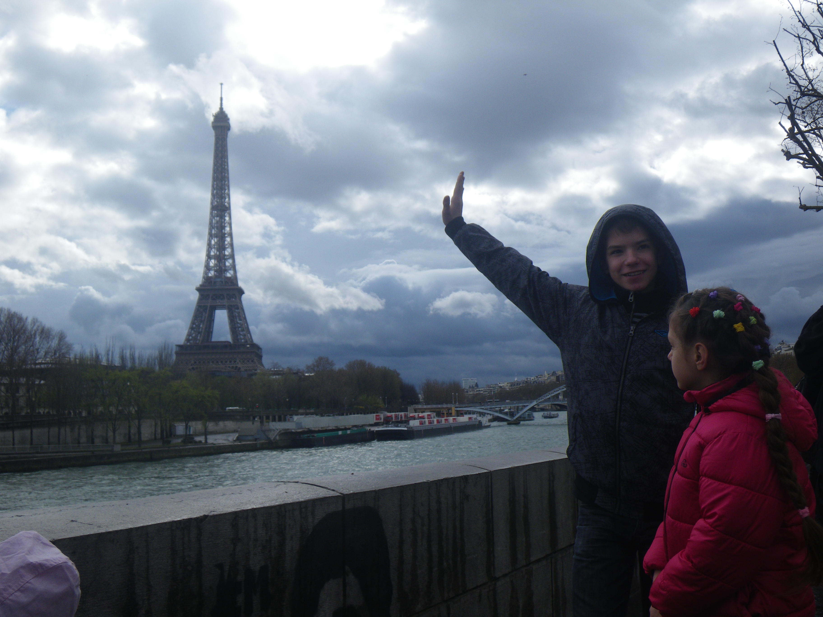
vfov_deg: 41.8
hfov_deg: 54.0
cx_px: 412
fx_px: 808
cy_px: 308
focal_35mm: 34
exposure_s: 1/320
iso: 50
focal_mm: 6.1
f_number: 4.6
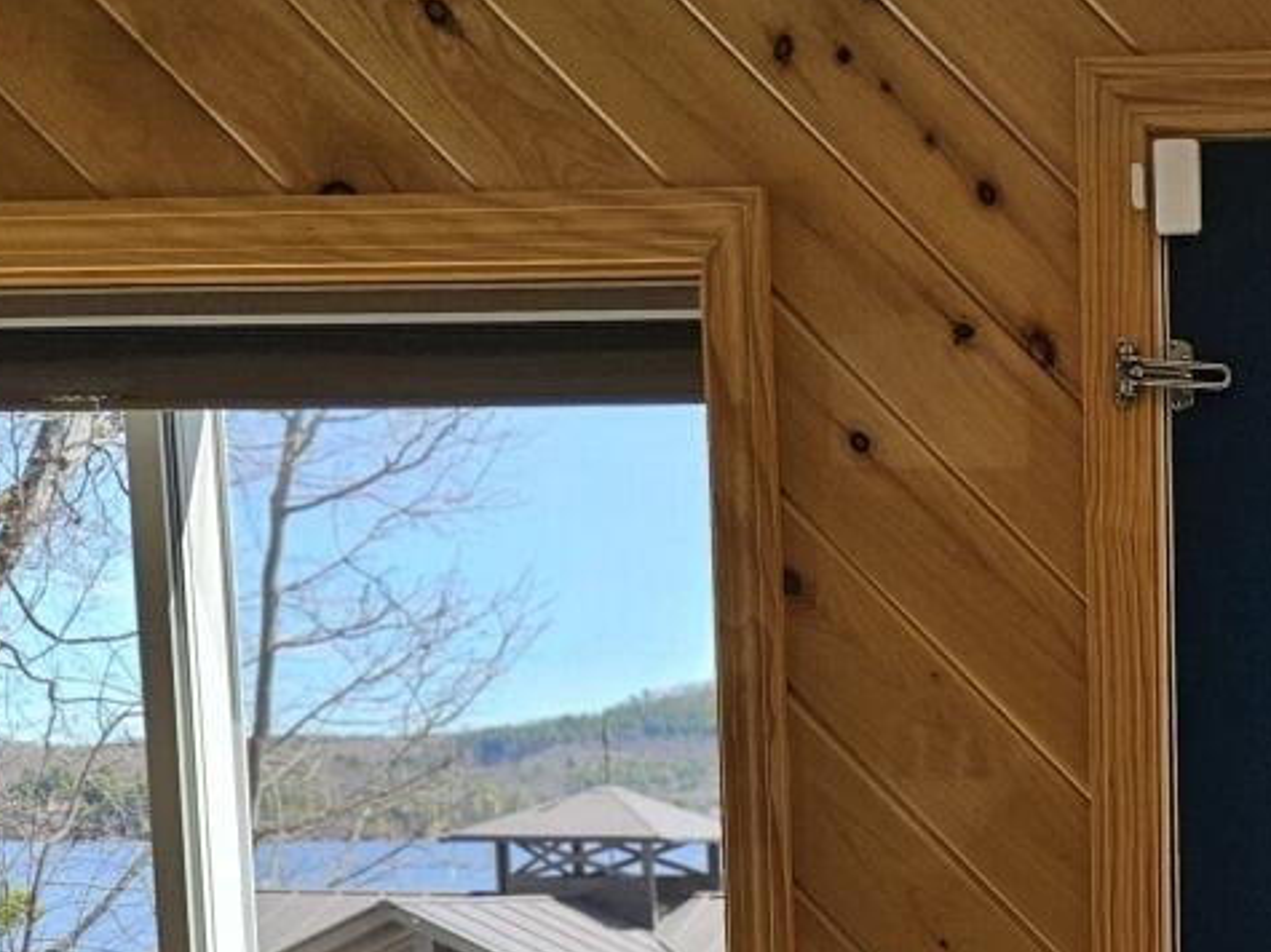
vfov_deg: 22.3
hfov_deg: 27.9
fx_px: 2276
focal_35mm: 62
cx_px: 1458
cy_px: 1062
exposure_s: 1/719
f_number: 1.8
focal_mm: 5.4
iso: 64
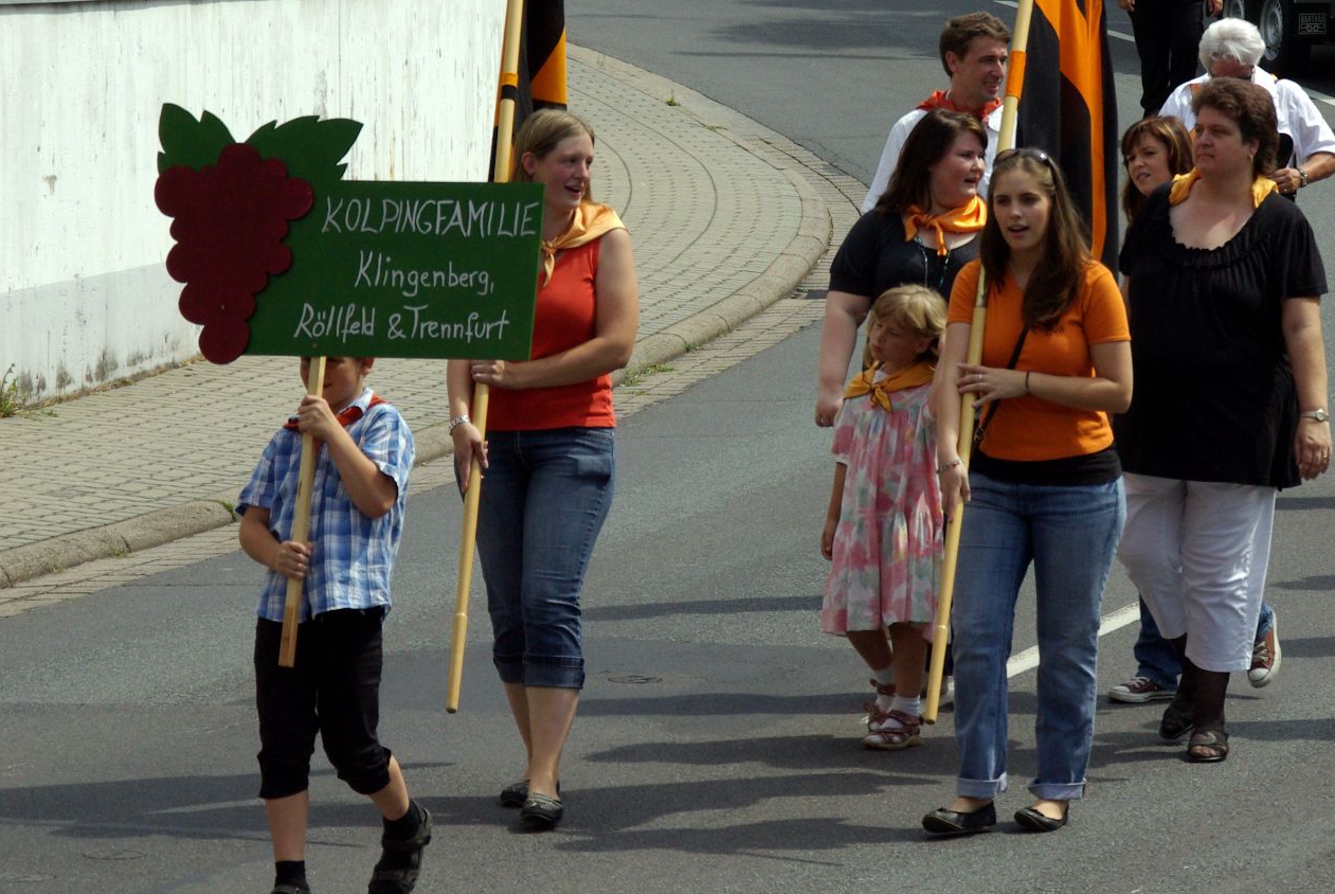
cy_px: 255
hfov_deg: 10.8
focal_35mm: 190
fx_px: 7054
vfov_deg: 7.2
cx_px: 954
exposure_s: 1/1000
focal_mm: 78
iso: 400
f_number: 8
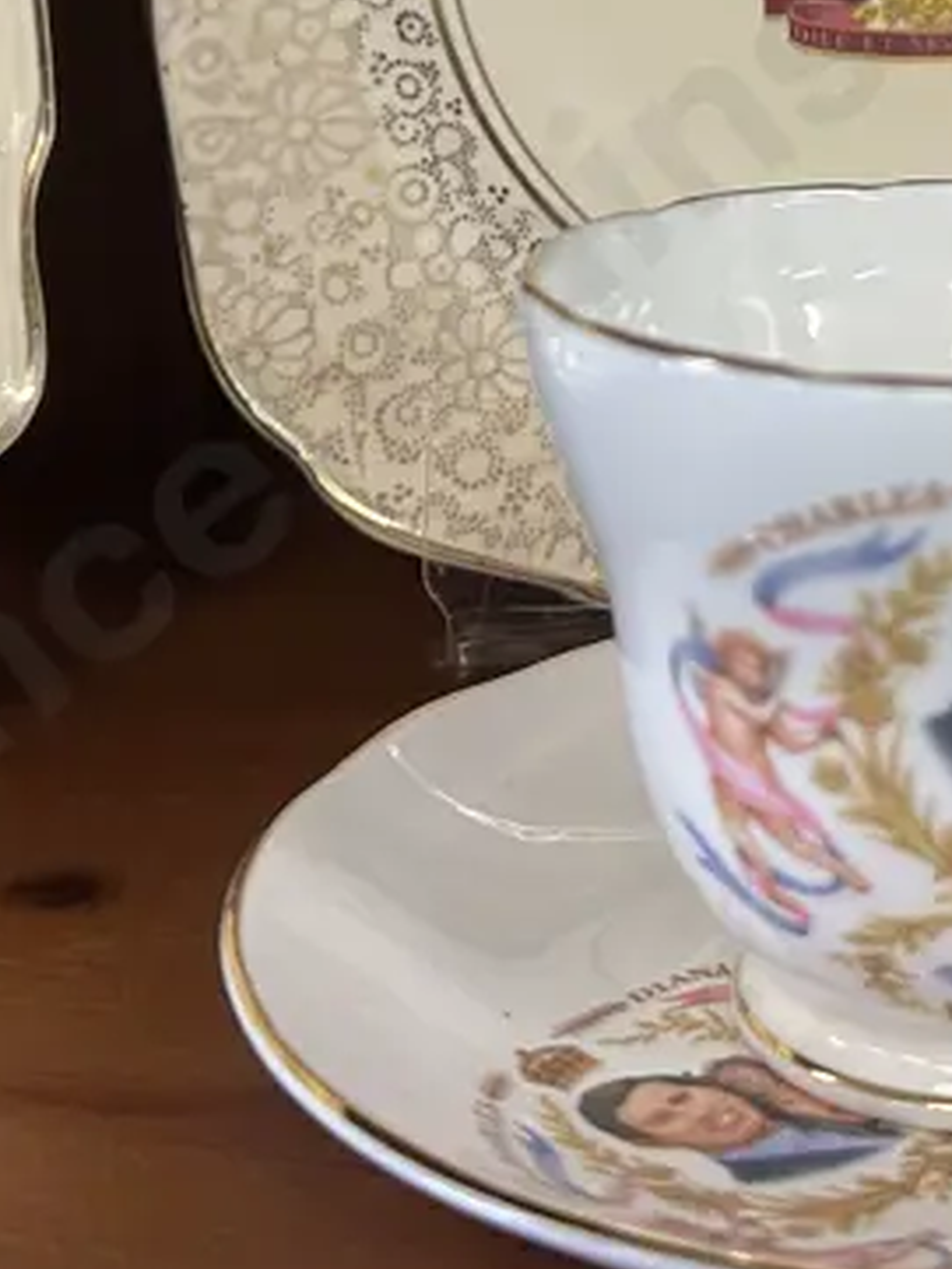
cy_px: 84
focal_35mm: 68
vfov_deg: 27.3
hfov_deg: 21.3
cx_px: 780
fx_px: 2492
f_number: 1.78
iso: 200
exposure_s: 1/100
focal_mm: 6.86
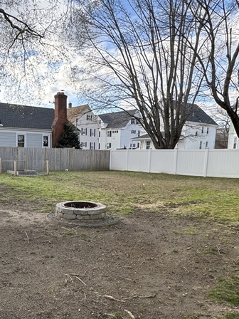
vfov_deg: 56.0
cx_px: 38
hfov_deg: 41.7
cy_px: 202
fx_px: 295
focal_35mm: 32
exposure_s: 1/218
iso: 40
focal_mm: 2.22
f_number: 2.2
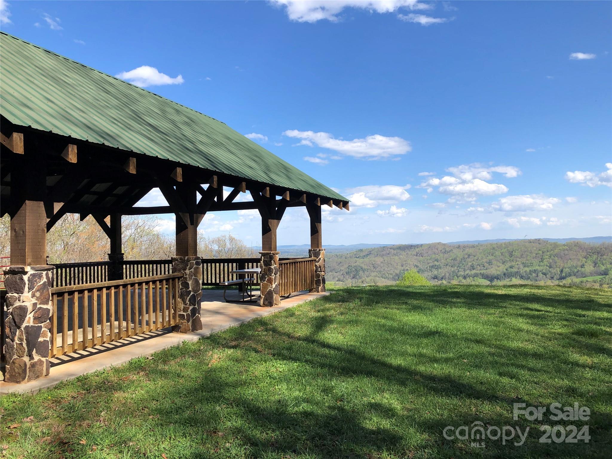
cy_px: 230
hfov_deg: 63.4
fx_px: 495
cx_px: 306
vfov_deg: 49.7
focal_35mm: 28
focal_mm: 3.99
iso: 20
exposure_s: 1/1736
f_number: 1.8
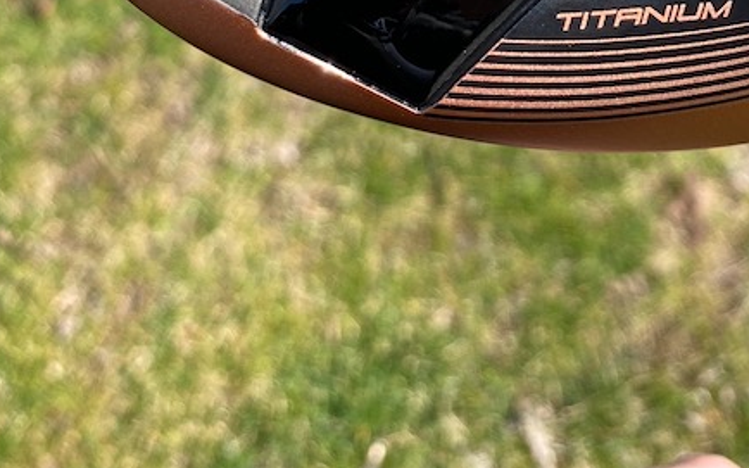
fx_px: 1326
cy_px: -183
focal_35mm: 65
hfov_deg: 31.4
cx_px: 447
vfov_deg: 18.3
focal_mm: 4.25
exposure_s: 1/912
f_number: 1.8
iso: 32
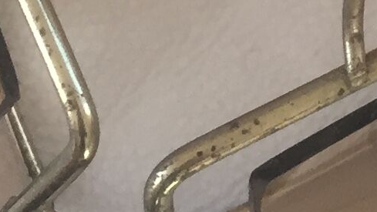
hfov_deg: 10.0
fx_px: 2109
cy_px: -556
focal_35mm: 211
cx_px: 472
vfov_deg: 5.2
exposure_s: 1/33
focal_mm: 4.15
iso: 32
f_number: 2.2
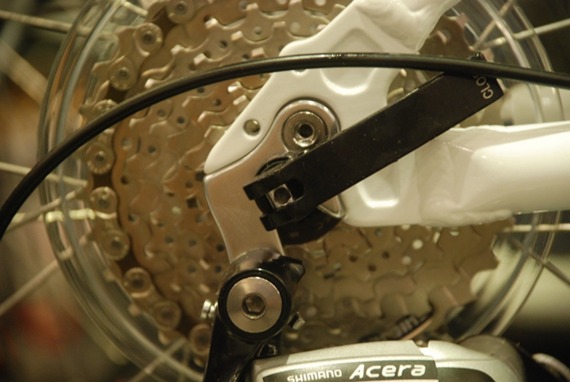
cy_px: 191
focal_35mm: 202
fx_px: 3212
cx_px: 285
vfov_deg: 6.8
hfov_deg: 10.1
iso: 800
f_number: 5.6
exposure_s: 1/15
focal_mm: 135
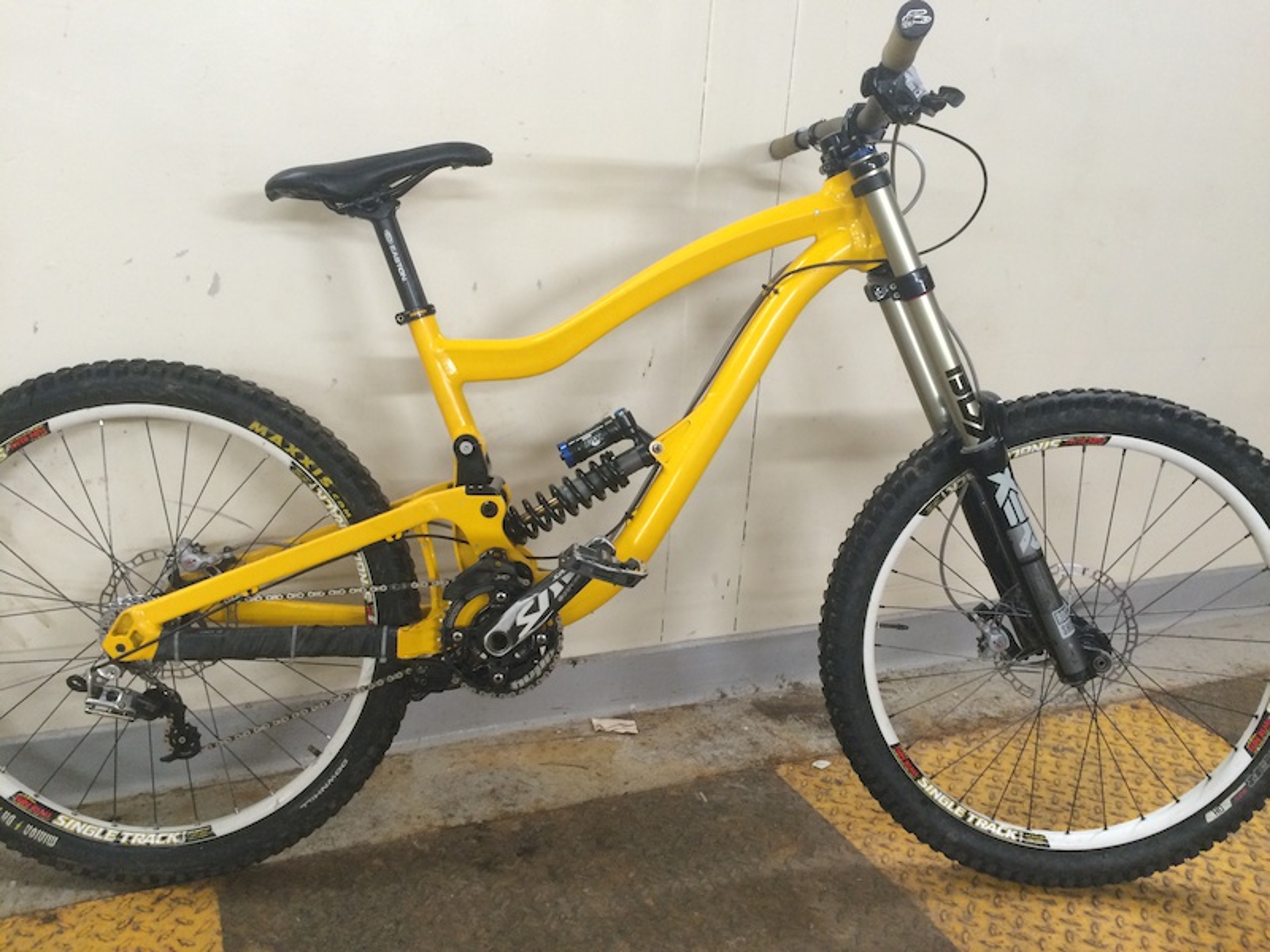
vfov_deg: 48.2
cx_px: 635
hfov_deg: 61.7
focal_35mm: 29
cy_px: 476
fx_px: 1064
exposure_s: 1/33
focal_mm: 4.15
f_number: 2.2
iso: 200
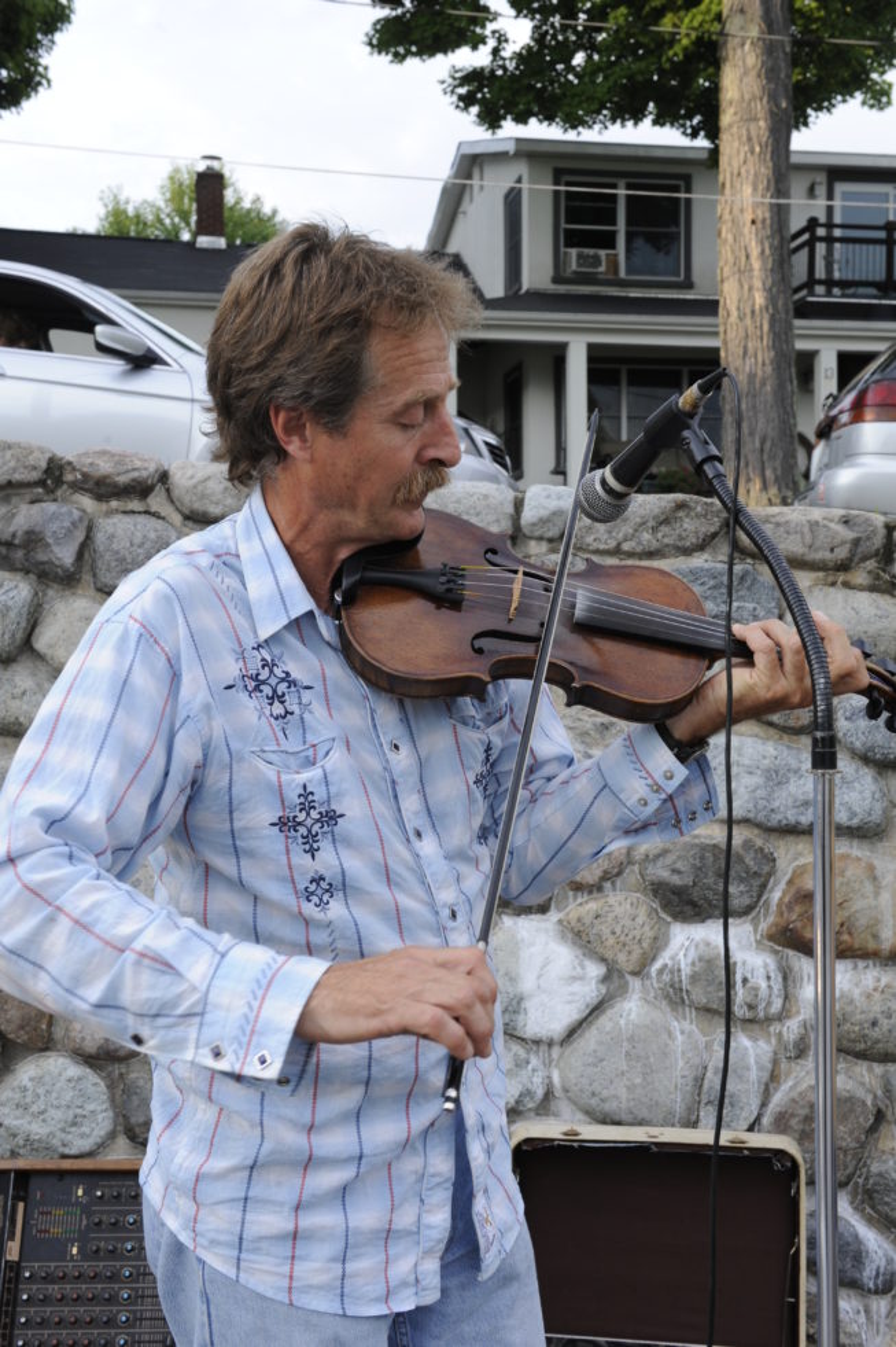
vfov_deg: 41.1
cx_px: 448
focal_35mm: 48
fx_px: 1794
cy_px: 674
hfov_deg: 28.0
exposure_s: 1/160
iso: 640
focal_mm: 48
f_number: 10
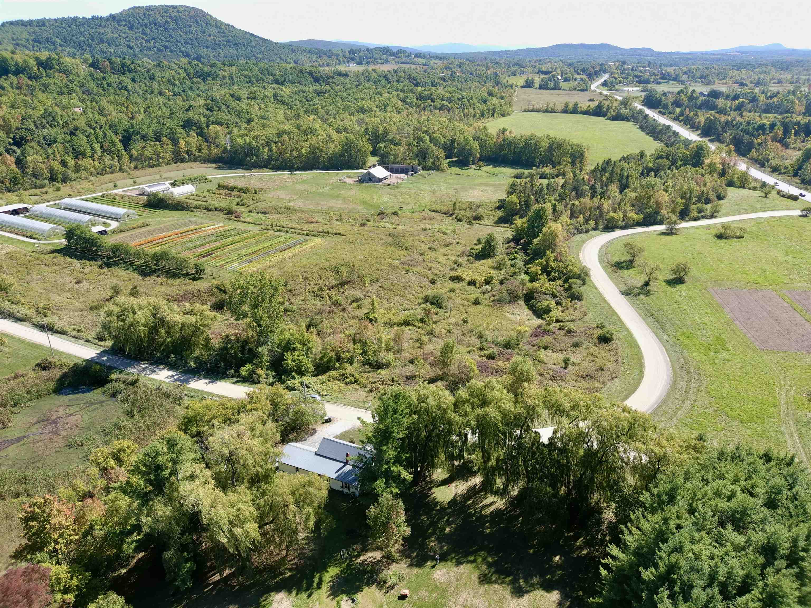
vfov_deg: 53.1
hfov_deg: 67.3
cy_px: 304
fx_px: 609
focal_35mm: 26
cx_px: 406
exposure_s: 1/500
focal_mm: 4.74
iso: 100
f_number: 1.8
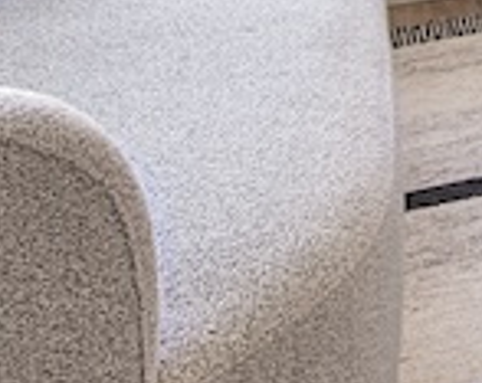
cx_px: 1200
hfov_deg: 13.2
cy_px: -280
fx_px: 1466
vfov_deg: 13.5
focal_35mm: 103
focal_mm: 14
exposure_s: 1/2
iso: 100
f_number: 11
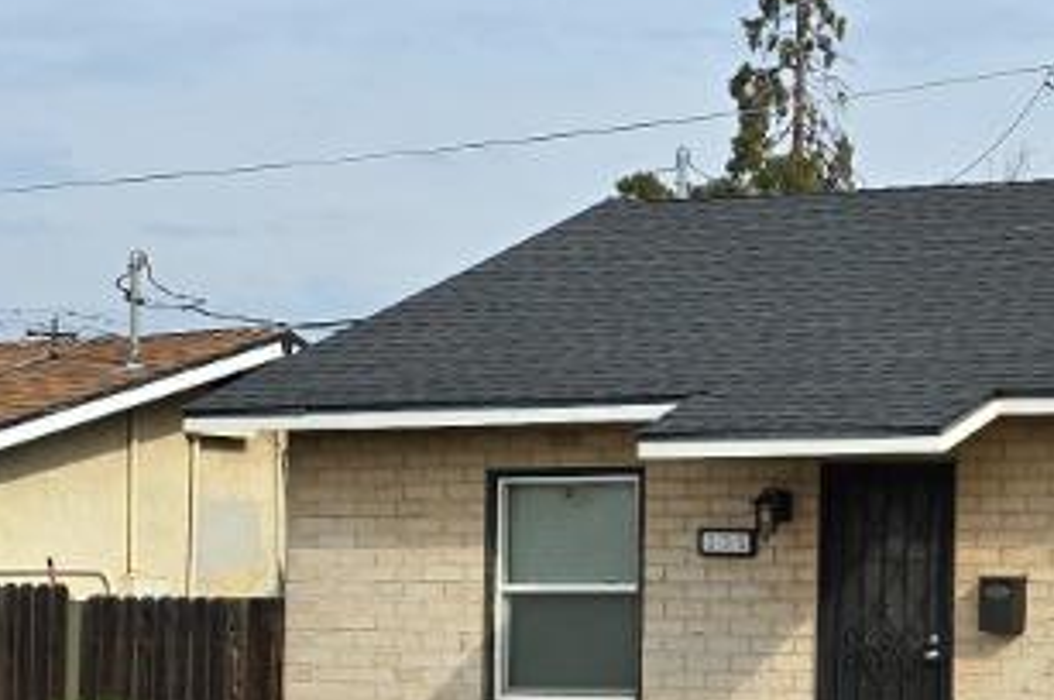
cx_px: 1136
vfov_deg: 11.7
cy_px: 503
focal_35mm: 117
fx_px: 3422
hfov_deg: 17.0
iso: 12
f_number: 1.7
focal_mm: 6.3
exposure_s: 1/1050
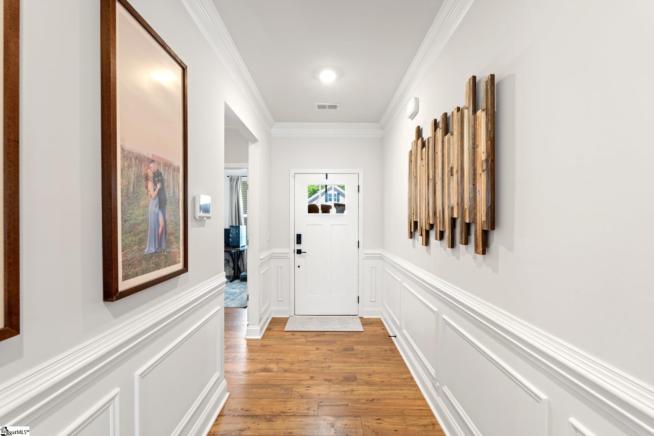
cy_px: 218
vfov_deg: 73.7
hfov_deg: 96.7
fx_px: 291
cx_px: 327
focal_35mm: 16
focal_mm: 16
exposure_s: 1/1.25
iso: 250
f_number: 8
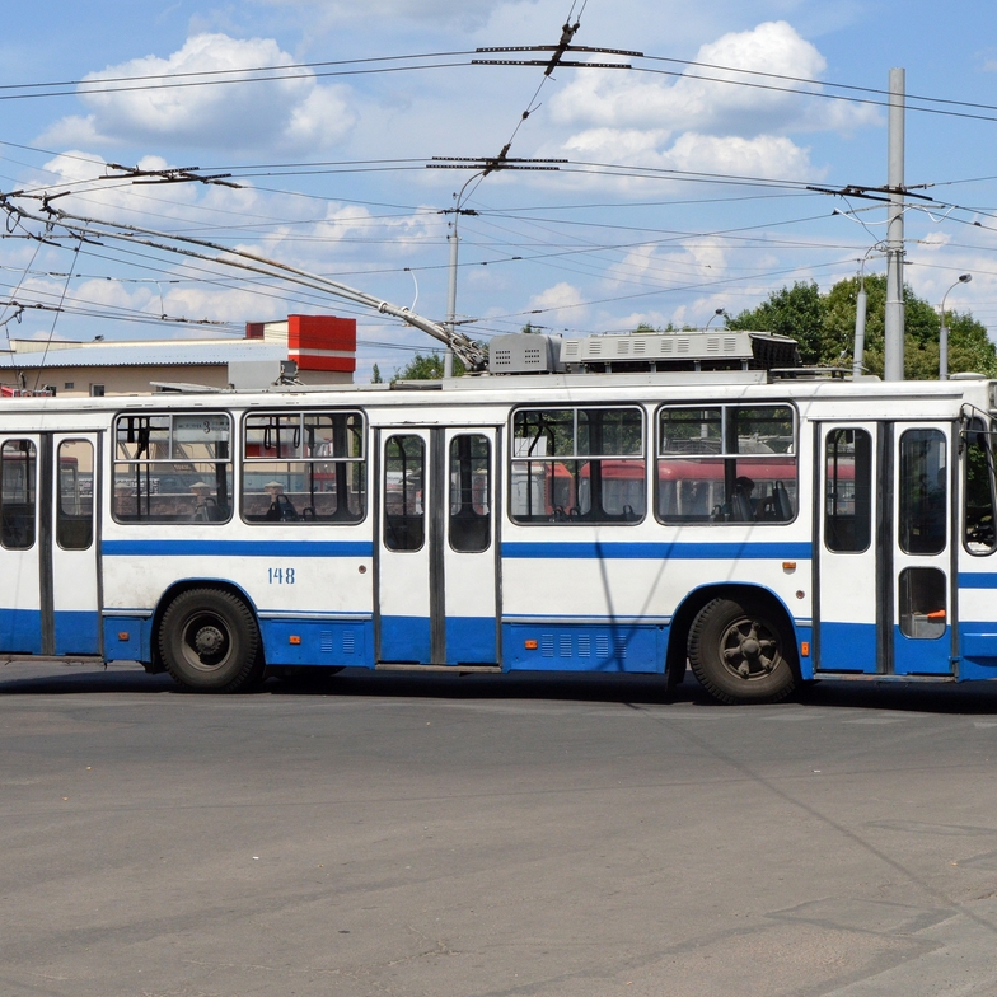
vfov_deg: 23.4
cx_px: 554
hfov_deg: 23.3
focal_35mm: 74
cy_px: 498
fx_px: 2411
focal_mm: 38
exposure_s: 1/800
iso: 800
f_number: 14
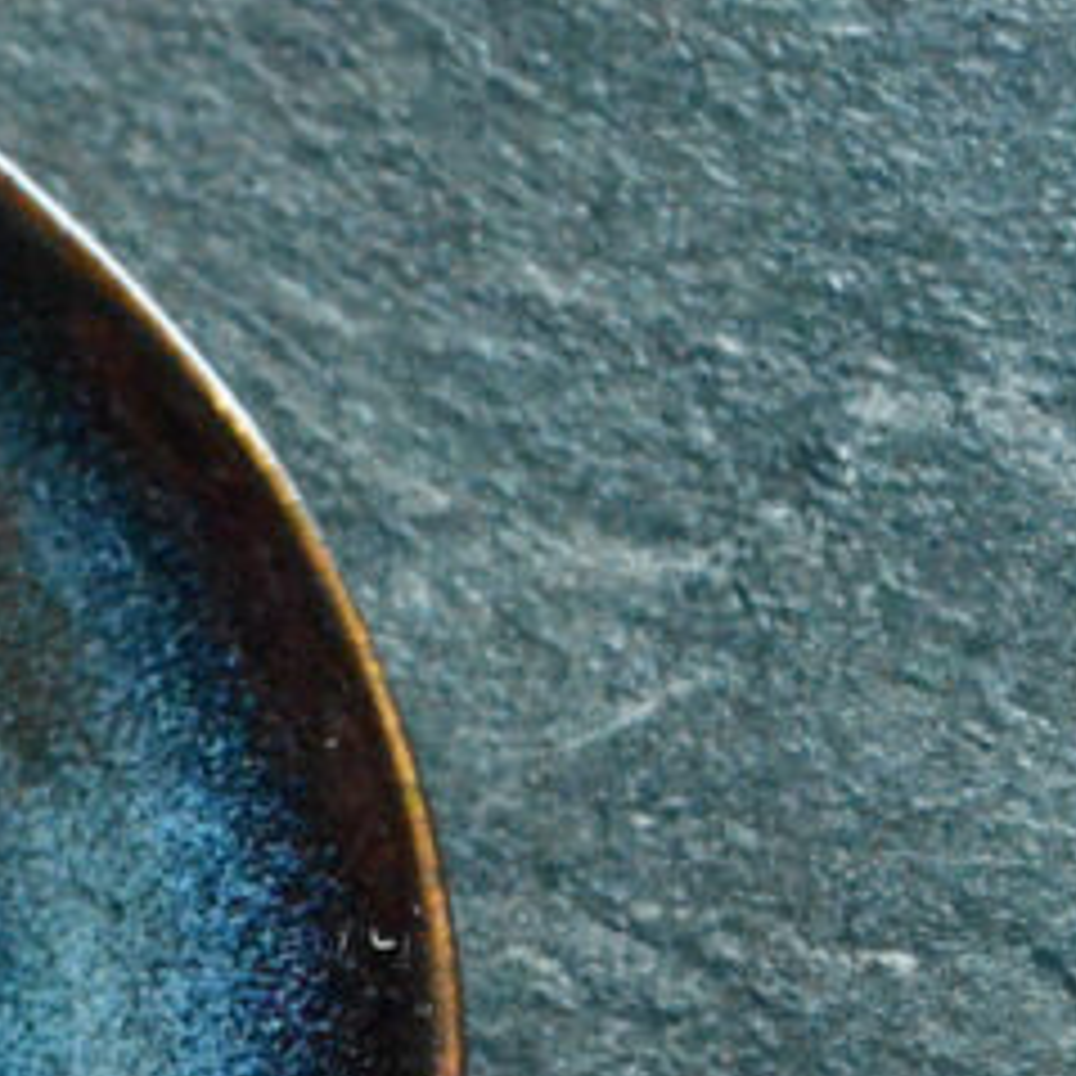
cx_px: -1026
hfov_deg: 8.9
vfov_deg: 9.3
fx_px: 6506
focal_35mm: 185
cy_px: 1234
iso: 6400
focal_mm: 34
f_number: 5
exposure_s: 1/320
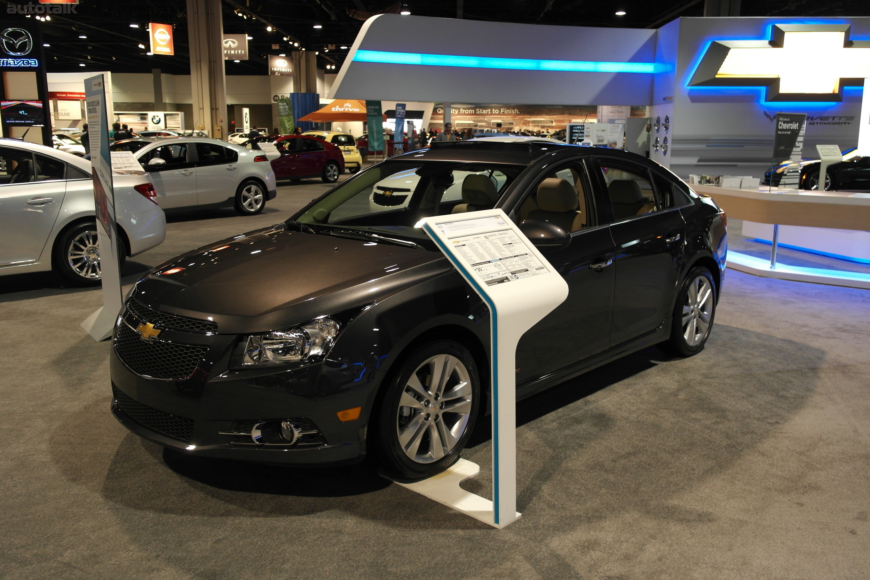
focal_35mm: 30
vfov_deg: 43.6
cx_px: 435
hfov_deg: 61.9
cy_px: 290
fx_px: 725
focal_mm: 20
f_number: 3.5
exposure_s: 1/50
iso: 400
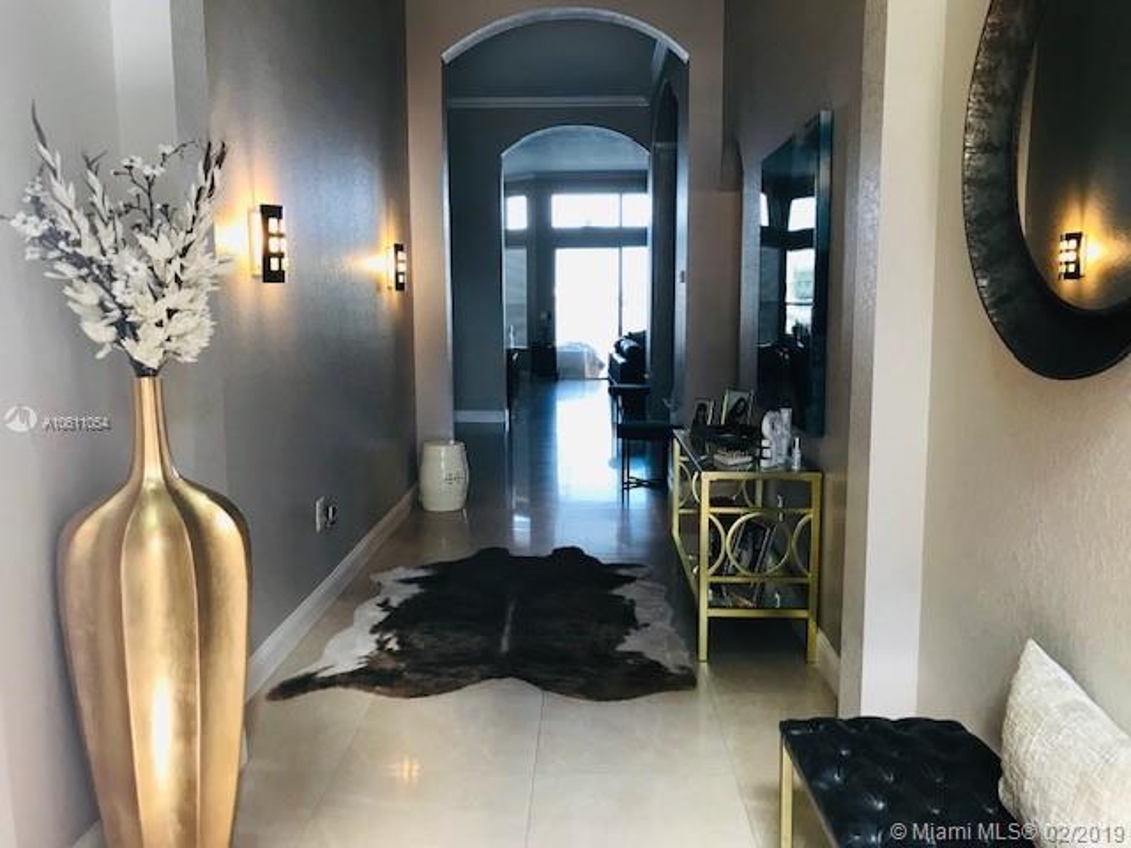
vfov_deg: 49.7
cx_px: 566
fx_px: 915
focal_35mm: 28
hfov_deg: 63.4
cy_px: 424
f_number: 1.8
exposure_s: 1/30
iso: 25
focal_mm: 3.99
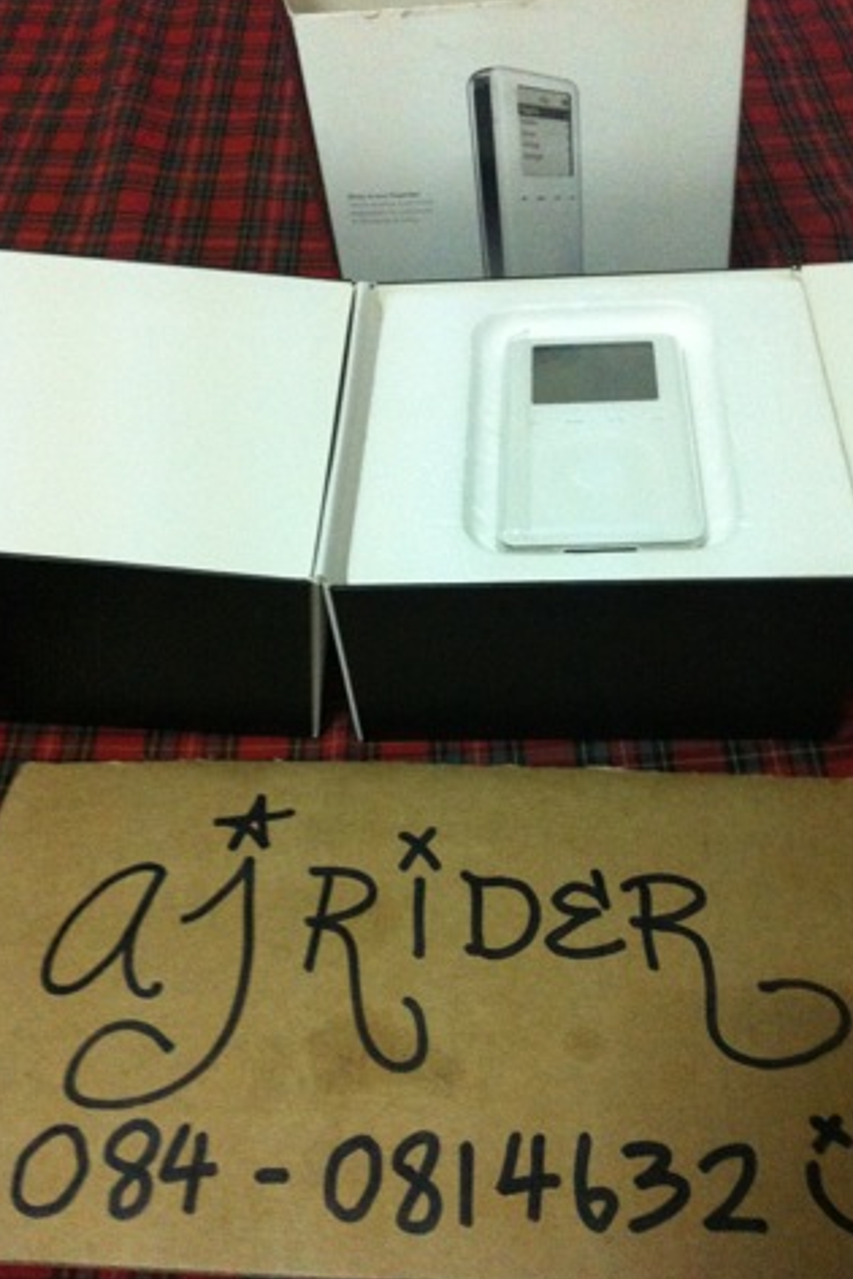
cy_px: 640
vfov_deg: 51.9
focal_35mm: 37
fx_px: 1314
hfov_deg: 35.9
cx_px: 456
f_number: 2.8
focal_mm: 3.85
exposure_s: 1/15
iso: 500
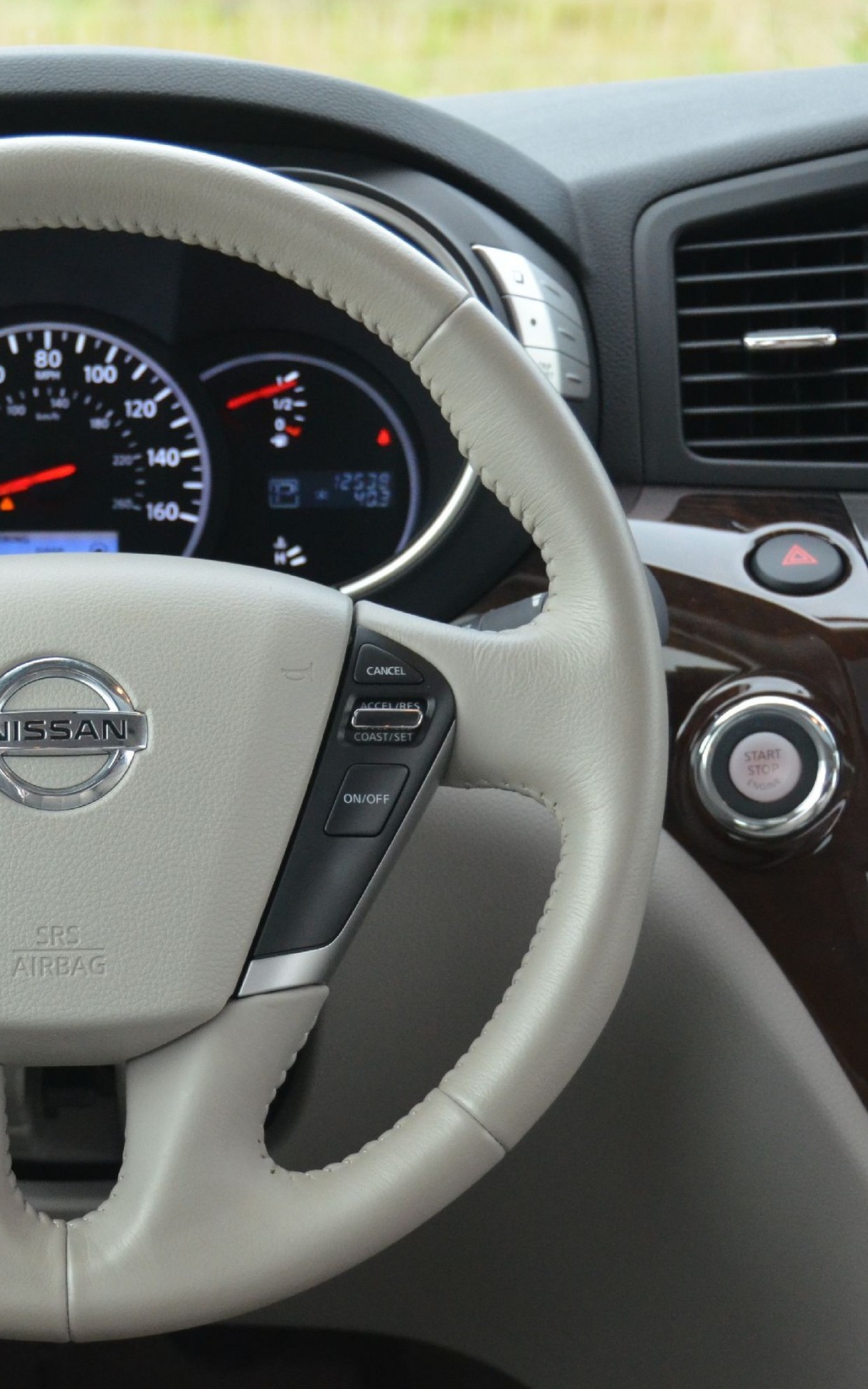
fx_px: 3332
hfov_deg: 14.6
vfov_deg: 23.6
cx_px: 19
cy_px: 693
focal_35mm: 88
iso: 1600
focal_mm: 38
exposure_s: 1/400
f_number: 4.2
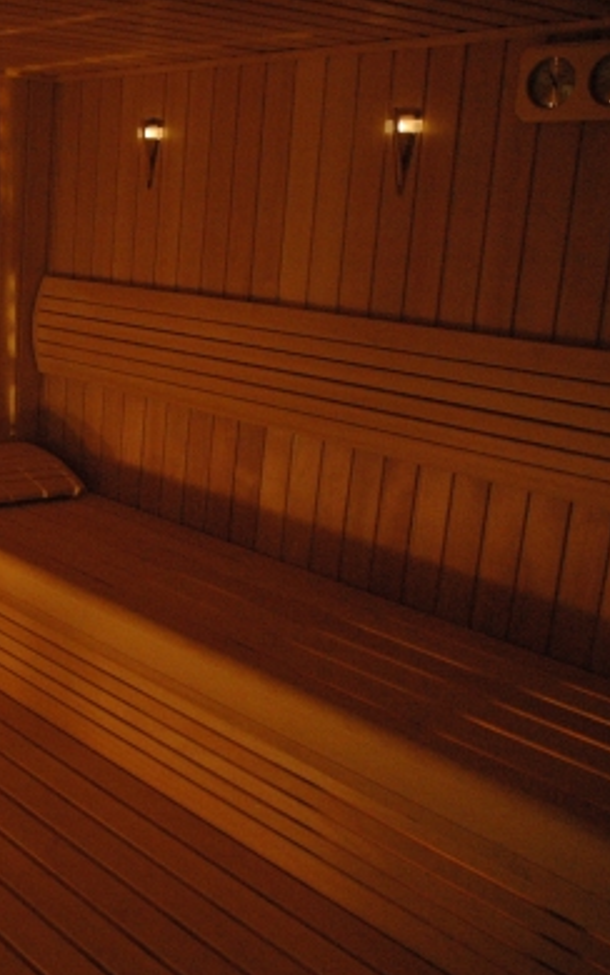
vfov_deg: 46.2
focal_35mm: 43
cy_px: 489
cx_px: -42
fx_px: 1143
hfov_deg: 27.6
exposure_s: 1/15
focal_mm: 18
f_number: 3.5
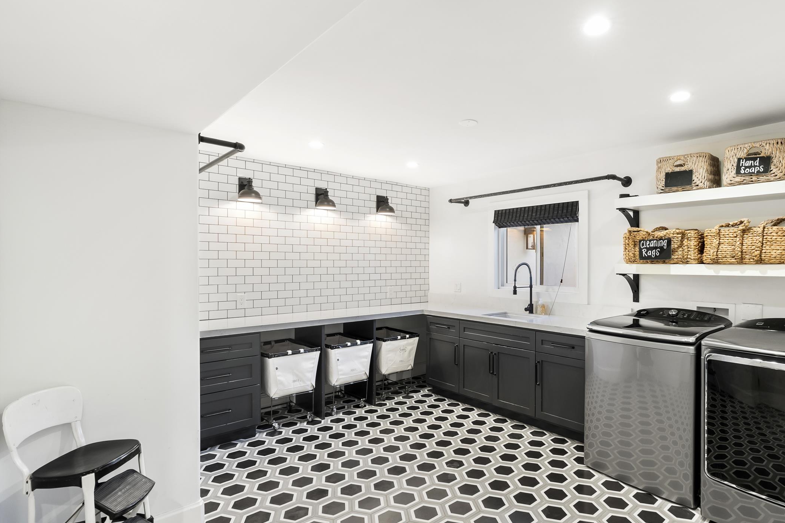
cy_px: 269
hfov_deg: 86.2
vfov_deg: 64.5
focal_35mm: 19
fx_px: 414
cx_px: 458
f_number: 8
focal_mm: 16
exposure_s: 1/2
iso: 500
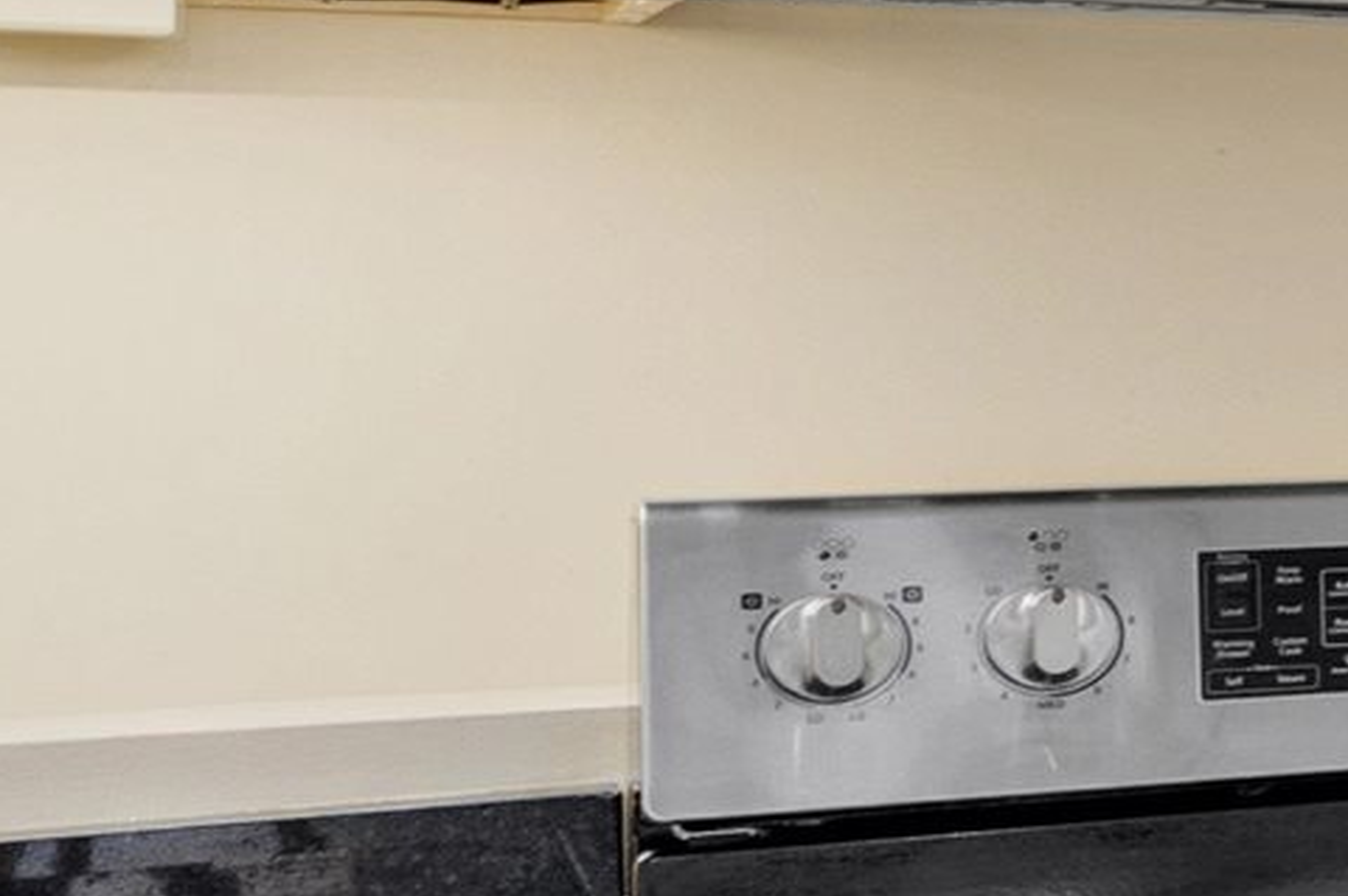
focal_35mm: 96
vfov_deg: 14.2
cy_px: 497
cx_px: 3786
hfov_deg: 12.3
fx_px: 3591
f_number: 7.1
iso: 250
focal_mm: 15
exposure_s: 1/2.5
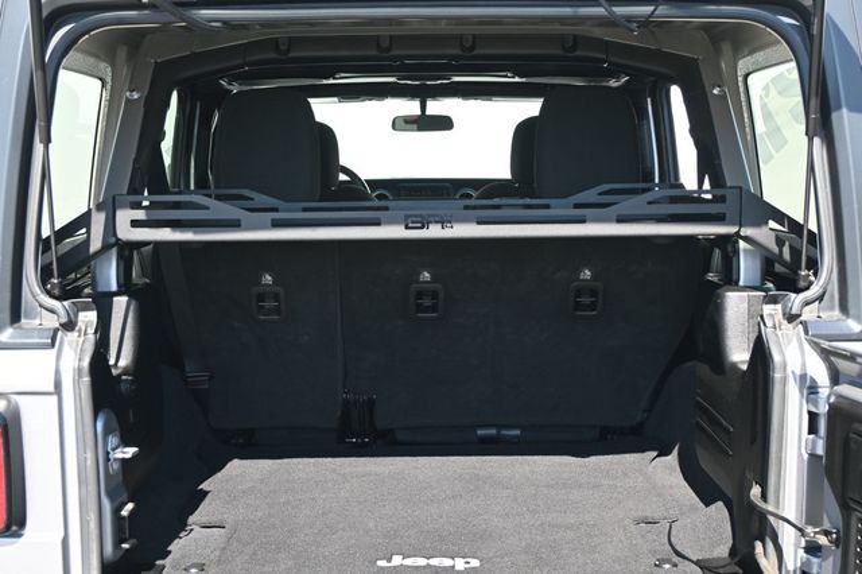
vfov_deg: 30.8
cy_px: 287
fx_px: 1041
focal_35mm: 44
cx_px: 431
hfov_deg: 45.0
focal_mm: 29
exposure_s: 1/250
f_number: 4.8
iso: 400
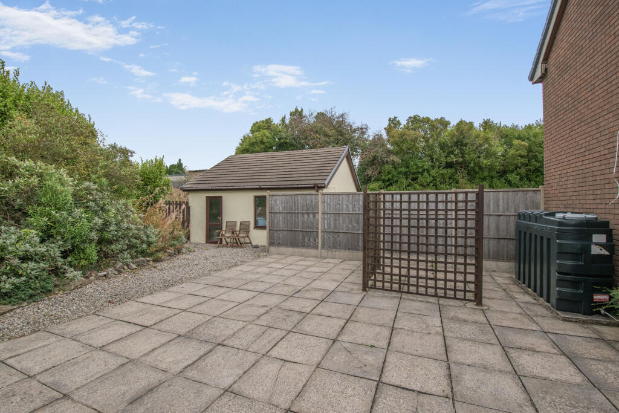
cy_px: 206
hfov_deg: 100.4
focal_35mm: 15
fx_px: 258
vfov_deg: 77.3
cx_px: 310
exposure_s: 1/250
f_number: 10
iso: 320
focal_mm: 10
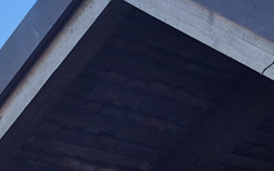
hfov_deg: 12.9
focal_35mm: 161
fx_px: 1202
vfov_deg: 7.1
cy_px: 547
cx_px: 256
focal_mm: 5.4
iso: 25
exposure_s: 1/774
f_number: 1.8
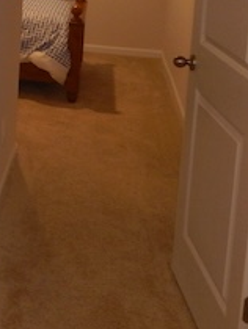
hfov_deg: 16.6
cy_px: -17
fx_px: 639
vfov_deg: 27.0
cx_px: -250
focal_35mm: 67
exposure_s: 1/30
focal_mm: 4
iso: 200
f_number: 3
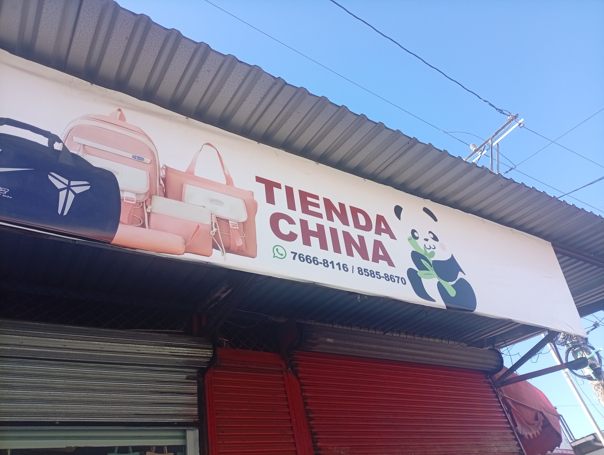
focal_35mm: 27
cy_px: 228
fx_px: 472
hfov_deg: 65.2
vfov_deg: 51.5
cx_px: 302
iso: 50
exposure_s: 1/379
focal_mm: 3.84
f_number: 1.8
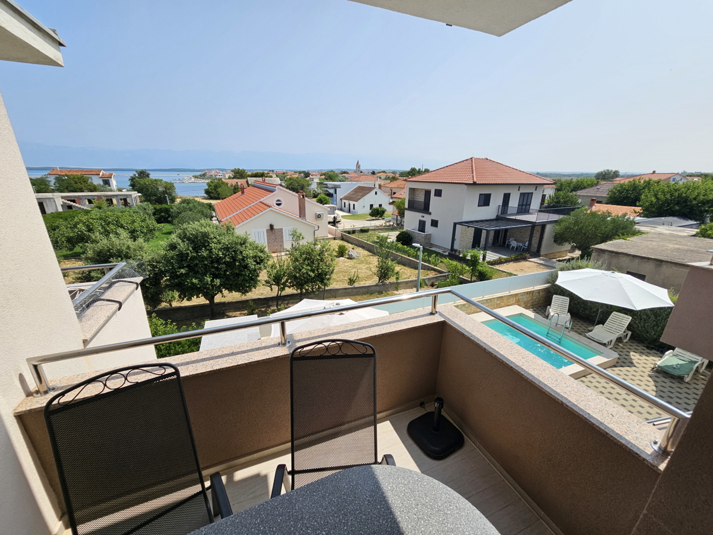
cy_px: 268
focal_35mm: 13
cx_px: 356
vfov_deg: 89.9
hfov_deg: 106.2
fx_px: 268
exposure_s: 1/2843
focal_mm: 2.2
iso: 50
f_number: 2.2
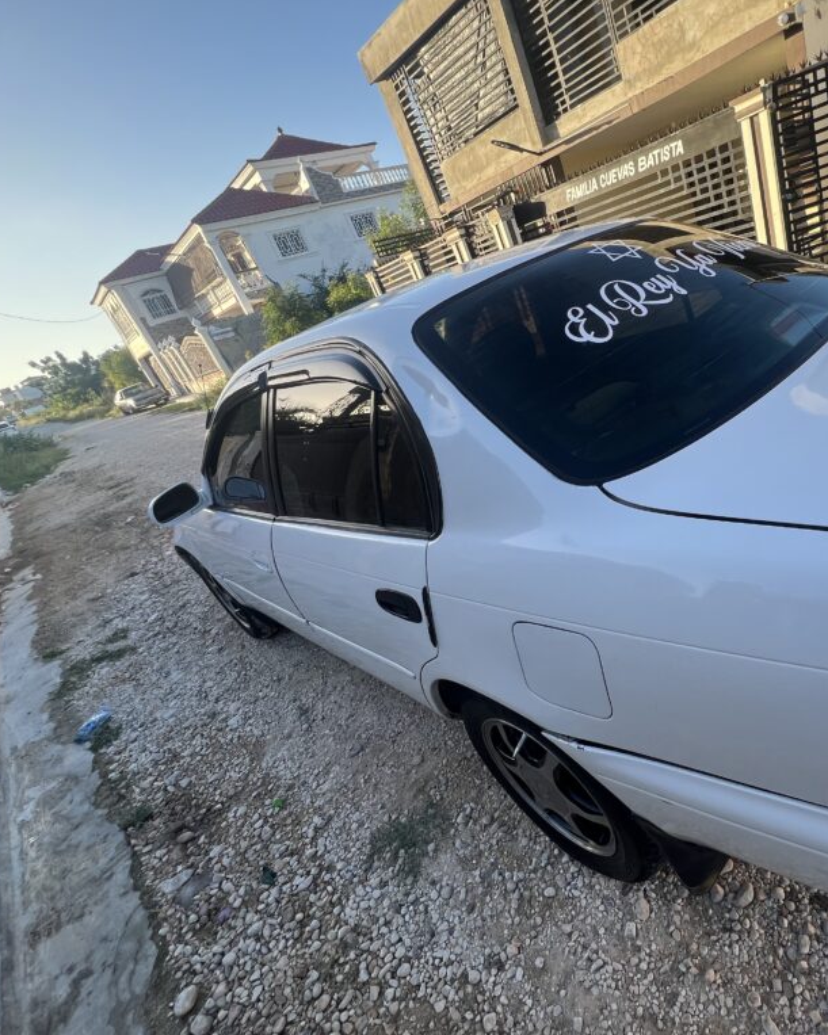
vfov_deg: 89.6
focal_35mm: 17
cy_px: 518
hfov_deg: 73.0
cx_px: 592
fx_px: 521
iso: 32
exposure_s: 1/278
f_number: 1.8
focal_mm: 1.57
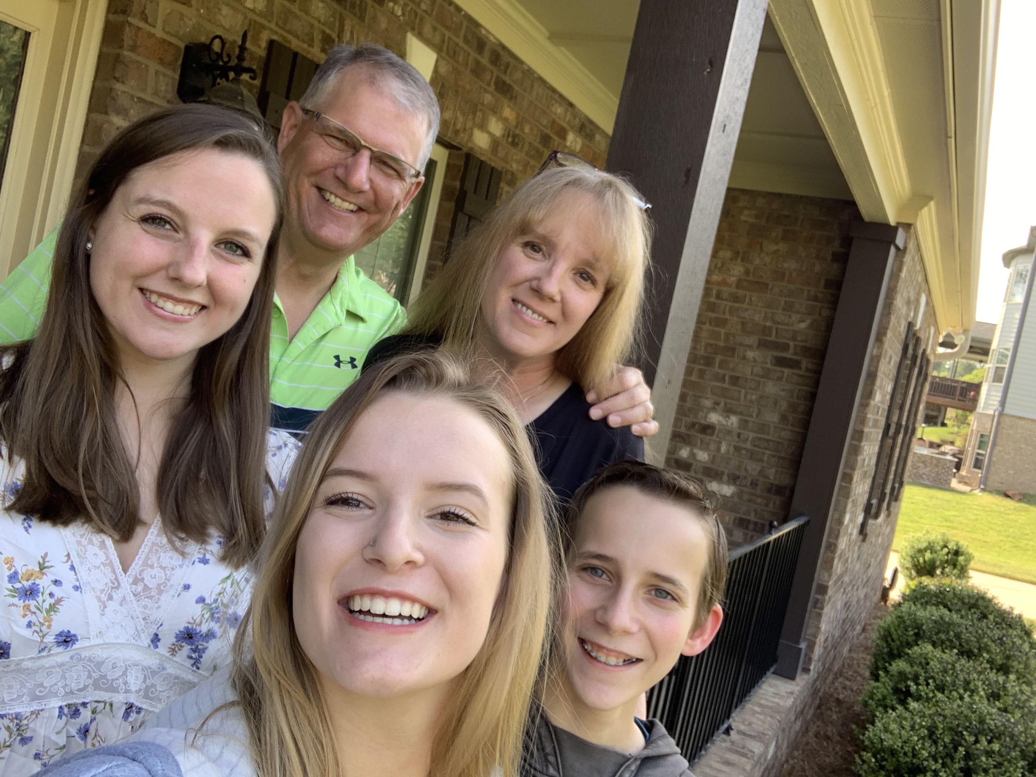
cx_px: 518
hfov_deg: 56.8
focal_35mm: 32
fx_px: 958
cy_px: 388
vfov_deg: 44.2
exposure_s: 1/122
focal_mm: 2.87
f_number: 2.2
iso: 25
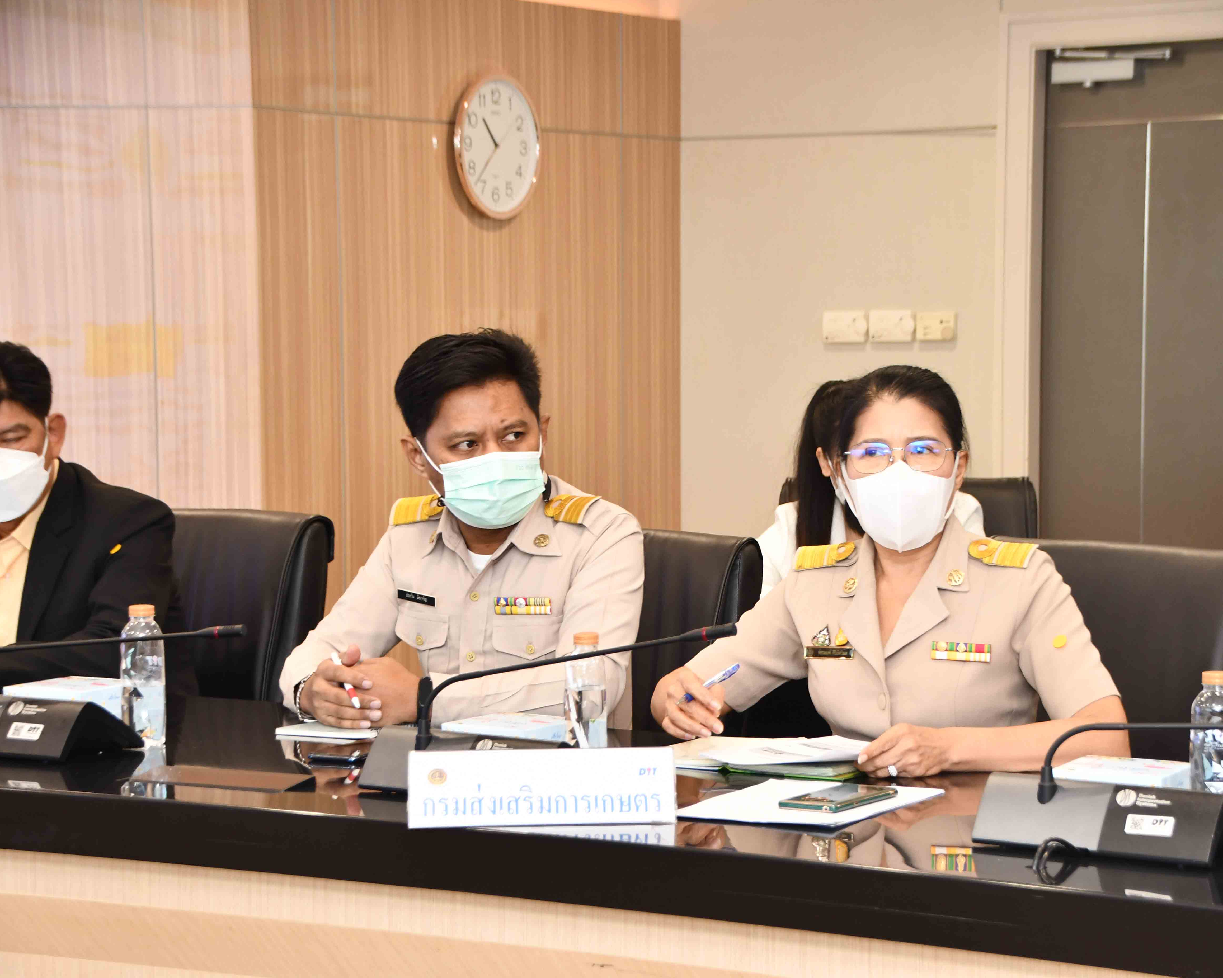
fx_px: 3185
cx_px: 684
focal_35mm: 88
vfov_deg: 17.5
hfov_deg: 21.7
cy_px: 489
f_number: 4.8
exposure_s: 1/60
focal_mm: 52
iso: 900
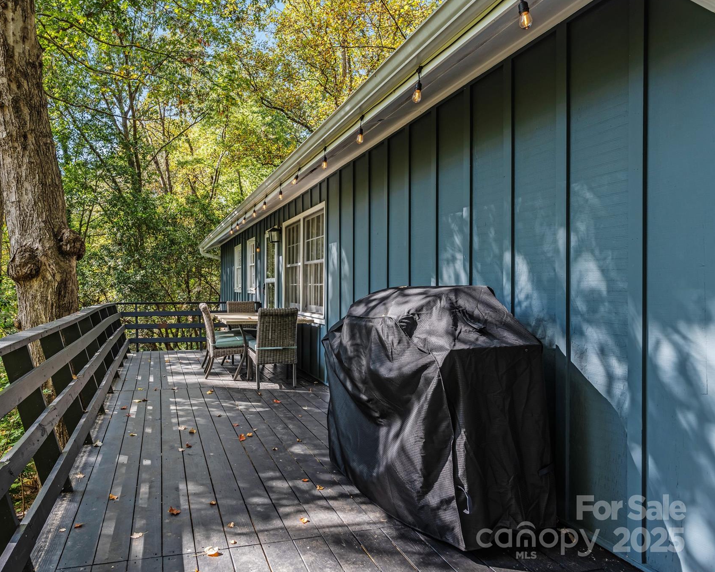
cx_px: 281
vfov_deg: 57.6
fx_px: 520
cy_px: 285
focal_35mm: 25
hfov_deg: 68.3
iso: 400
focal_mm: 21.5
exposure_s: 1/50
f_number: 8
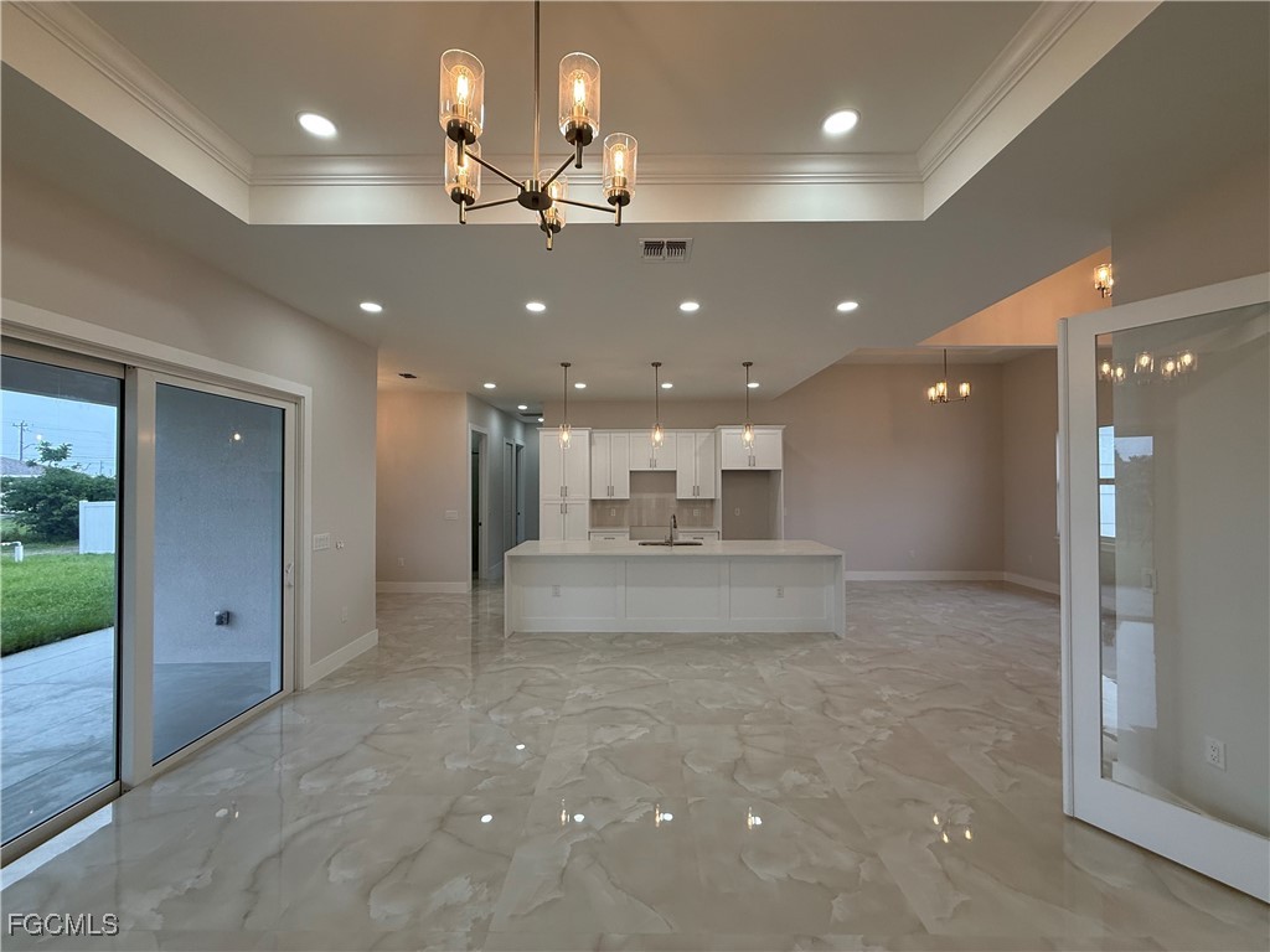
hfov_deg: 102.1
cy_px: 476
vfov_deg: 85.7
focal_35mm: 14
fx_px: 514
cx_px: 635
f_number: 2.2
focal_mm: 2.22
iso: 80
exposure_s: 1/120
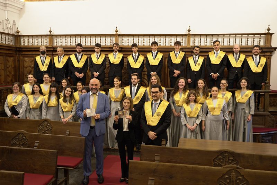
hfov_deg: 57.2
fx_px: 254
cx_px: 138
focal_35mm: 33
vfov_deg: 40.0
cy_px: 92
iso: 500
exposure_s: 1/40
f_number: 2.8
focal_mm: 33
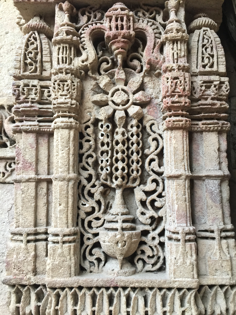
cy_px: 158
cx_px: 118
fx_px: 264
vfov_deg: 61.7
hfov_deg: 48.2
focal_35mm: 29
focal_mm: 4.15
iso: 40
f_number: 2.2
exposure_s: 1/33
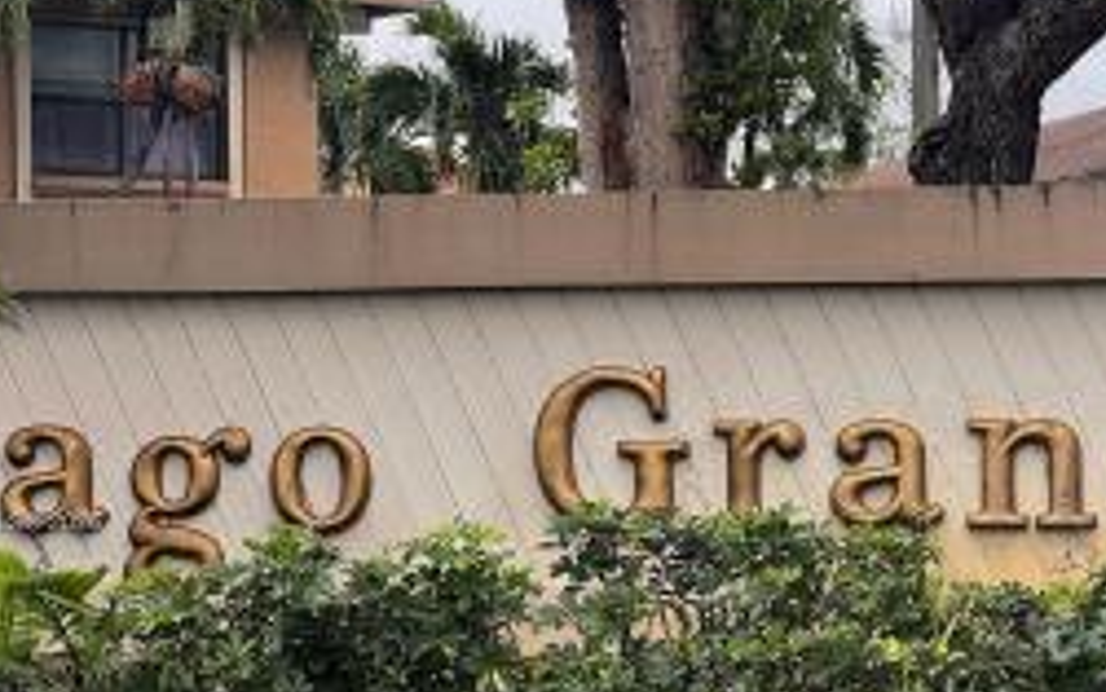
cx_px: 630
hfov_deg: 16.1
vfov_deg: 10.1
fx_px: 3919
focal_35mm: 130
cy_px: 525
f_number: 2.8
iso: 32
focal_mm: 9
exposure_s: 1/101
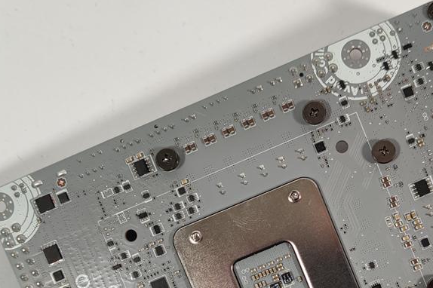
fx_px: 817
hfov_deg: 29.4
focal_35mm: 68
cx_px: 293
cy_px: 302
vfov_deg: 19.3
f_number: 1.85
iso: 63
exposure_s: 1/100
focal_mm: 6.78
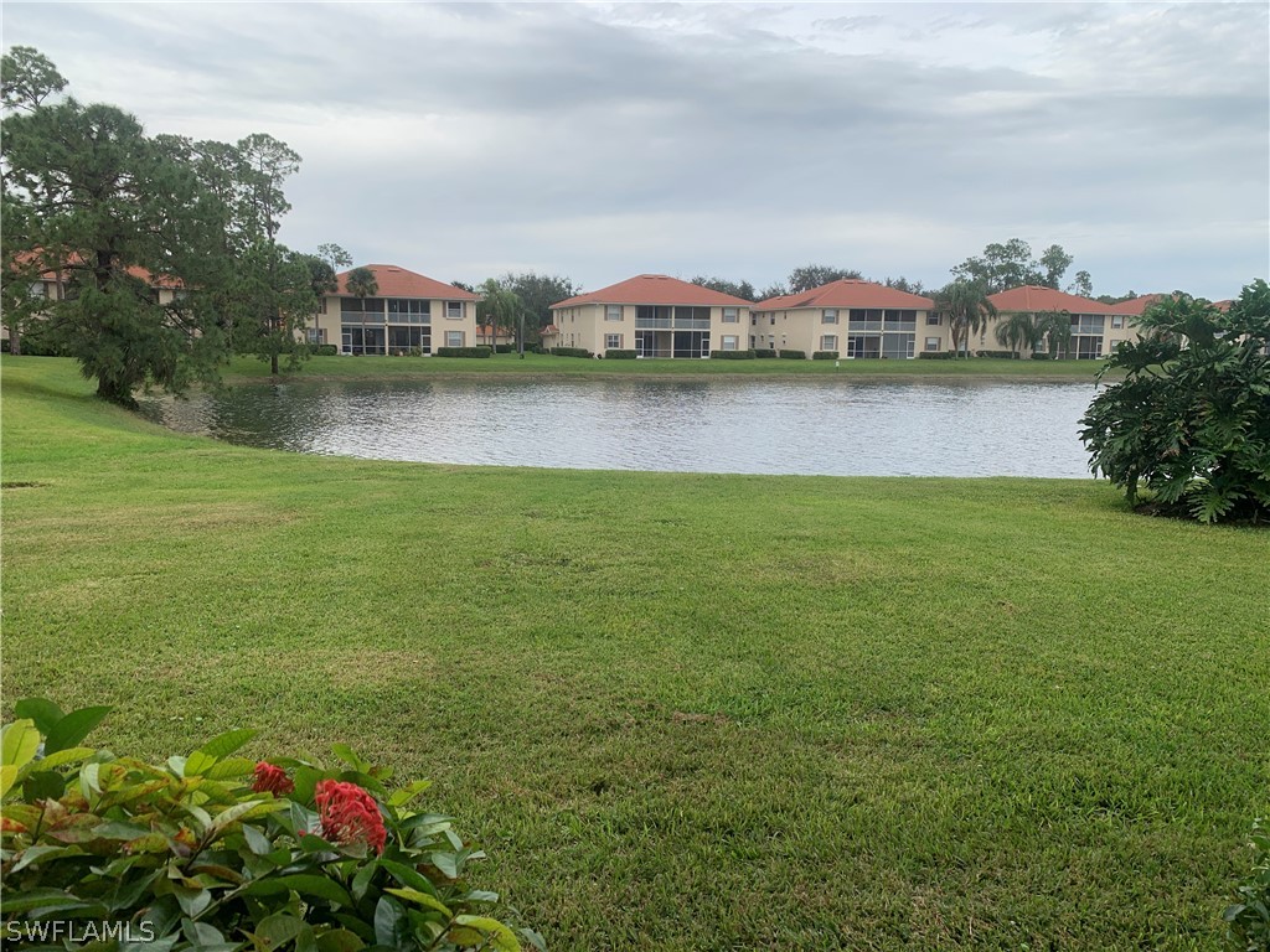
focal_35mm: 26
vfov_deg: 53.1
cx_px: 635
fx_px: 954
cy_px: 476
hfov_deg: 67.3
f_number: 1.8
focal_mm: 4.25
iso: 25
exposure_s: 1/1136
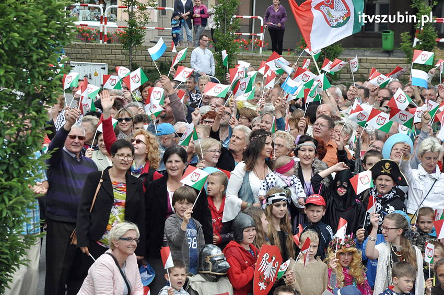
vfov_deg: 8.7
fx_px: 1941
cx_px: 222
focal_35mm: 158
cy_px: 148
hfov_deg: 13.1
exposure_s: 1/2000
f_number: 9
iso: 1250
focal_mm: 105
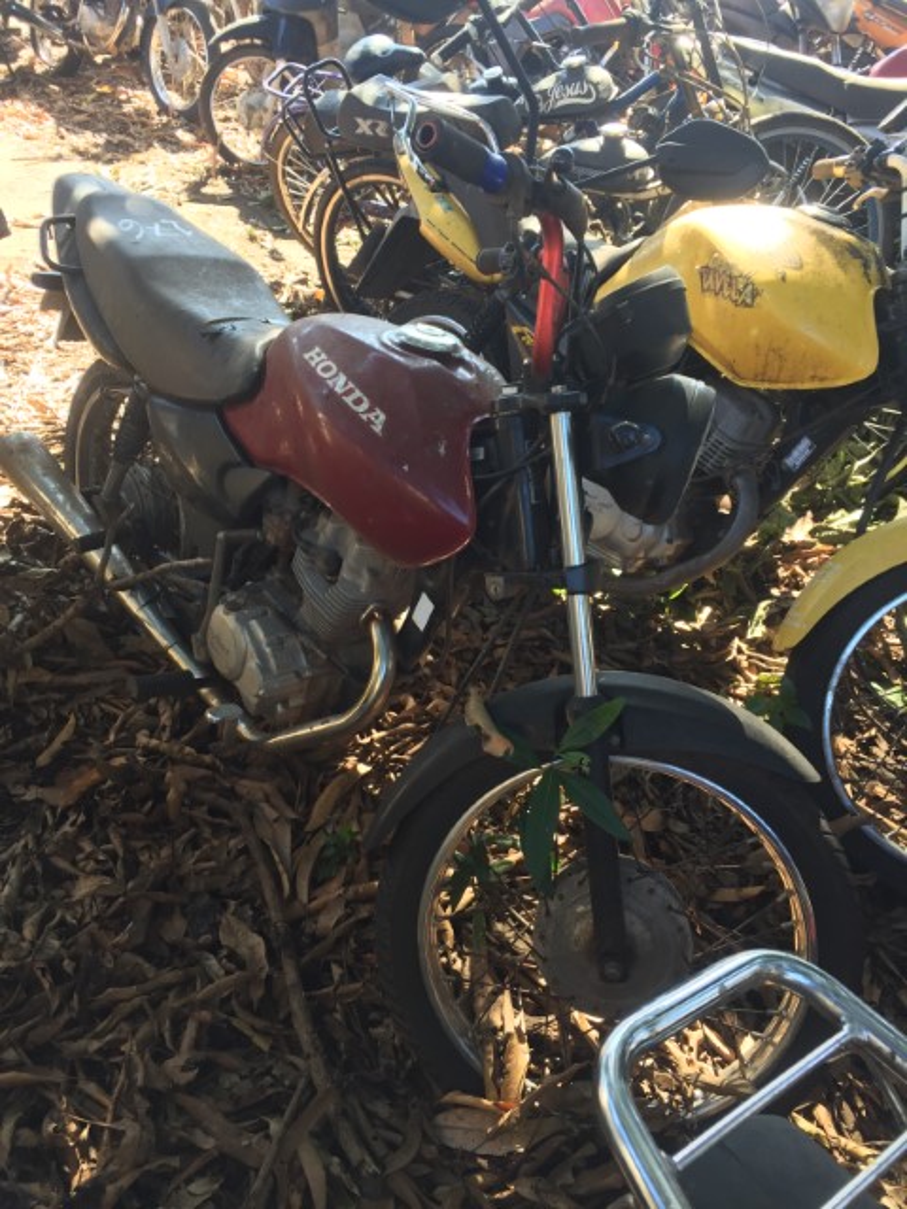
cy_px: 604
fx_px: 1013
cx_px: 454
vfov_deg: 61.7
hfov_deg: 48.2
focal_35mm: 29
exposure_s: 1/120
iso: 50
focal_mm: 4.15
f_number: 2.2
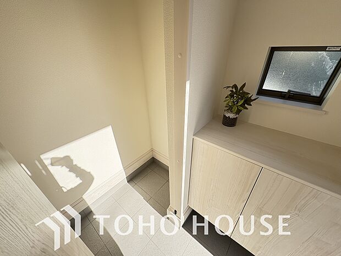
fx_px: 138
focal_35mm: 14
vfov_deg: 85.7
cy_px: 128
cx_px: 170
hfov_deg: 102.1
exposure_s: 1/364
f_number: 2.2
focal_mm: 2.22
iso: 64
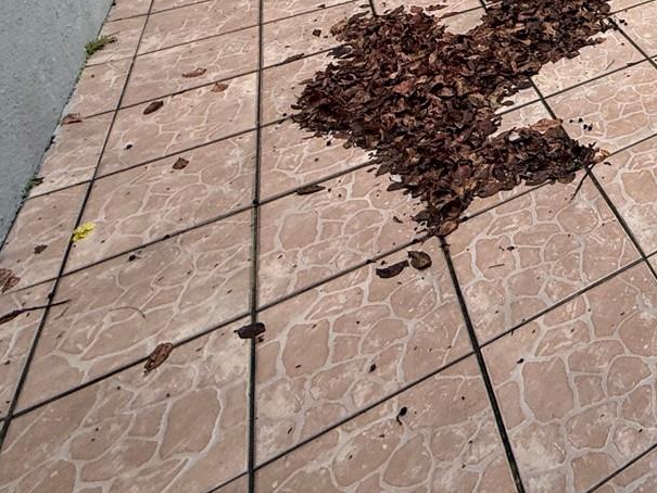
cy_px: -156
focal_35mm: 37
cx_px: 763
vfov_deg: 30.2
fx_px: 702
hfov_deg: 38.8
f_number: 2.2
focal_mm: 2.22
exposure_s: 1/99
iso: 50
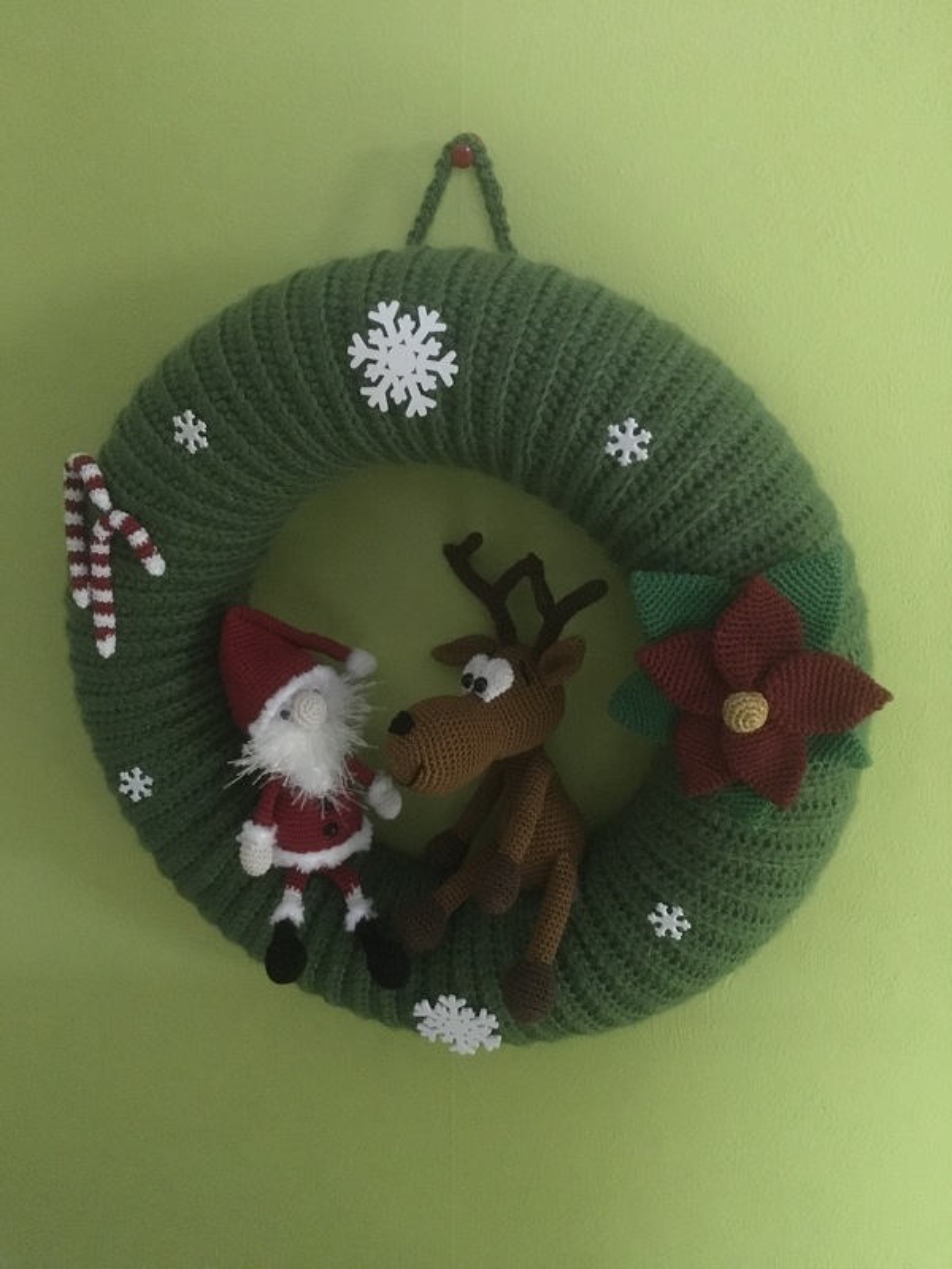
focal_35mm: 29
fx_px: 1063
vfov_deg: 61.7
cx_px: 476
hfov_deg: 48.2
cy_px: 634
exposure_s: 1/17
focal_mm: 4.15
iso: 1250
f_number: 2.2
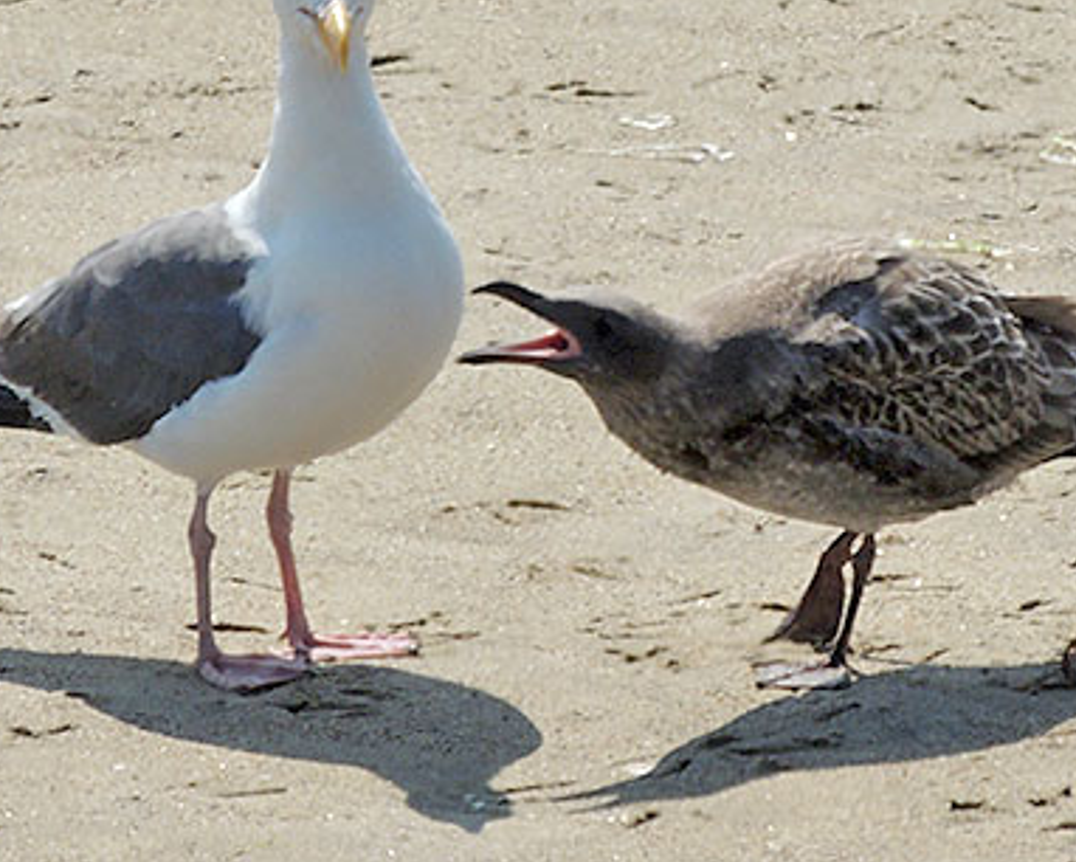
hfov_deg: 2.0
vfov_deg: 1.6
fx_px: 30587
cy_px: 273
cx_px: 521
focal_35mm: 960
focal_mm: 83.8
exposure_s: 1/1000
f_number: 4.9
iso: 100
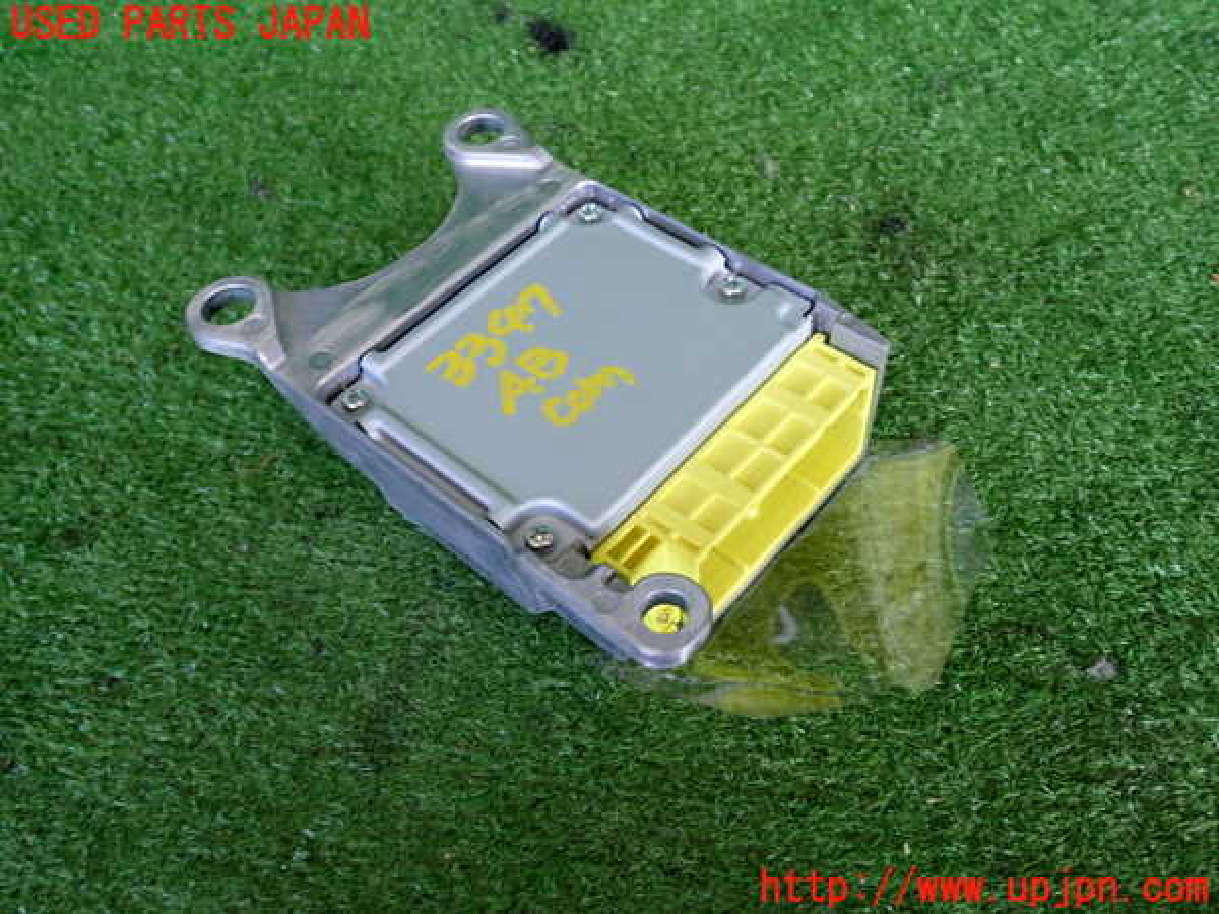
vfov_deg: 46.8
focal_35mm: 30
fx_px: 1056
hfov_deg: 60.0
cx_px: 610
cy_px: 457
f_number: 2.3
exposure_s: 1/80
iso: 200
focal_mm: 5.4
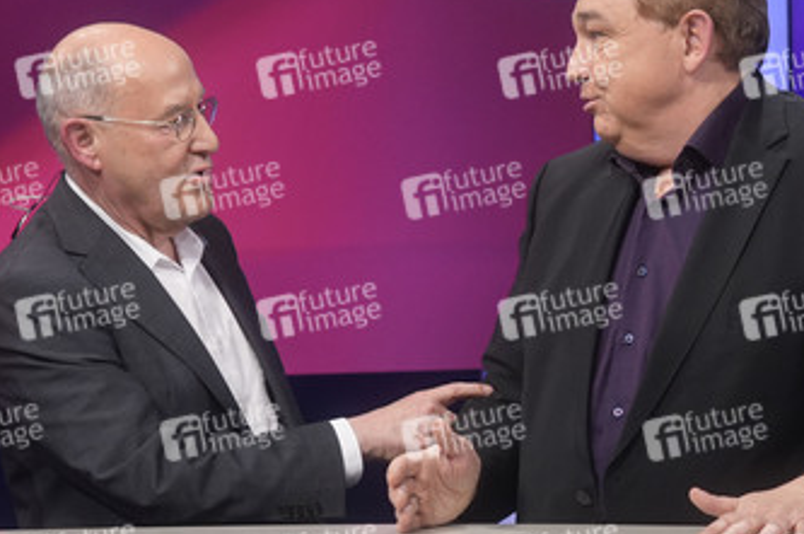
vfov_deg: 22.2
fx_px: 1360
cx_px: 496
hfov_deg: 32.8
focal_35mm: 61
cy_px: 251
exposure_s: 1/250
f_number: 2.2
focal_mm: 30
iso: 640
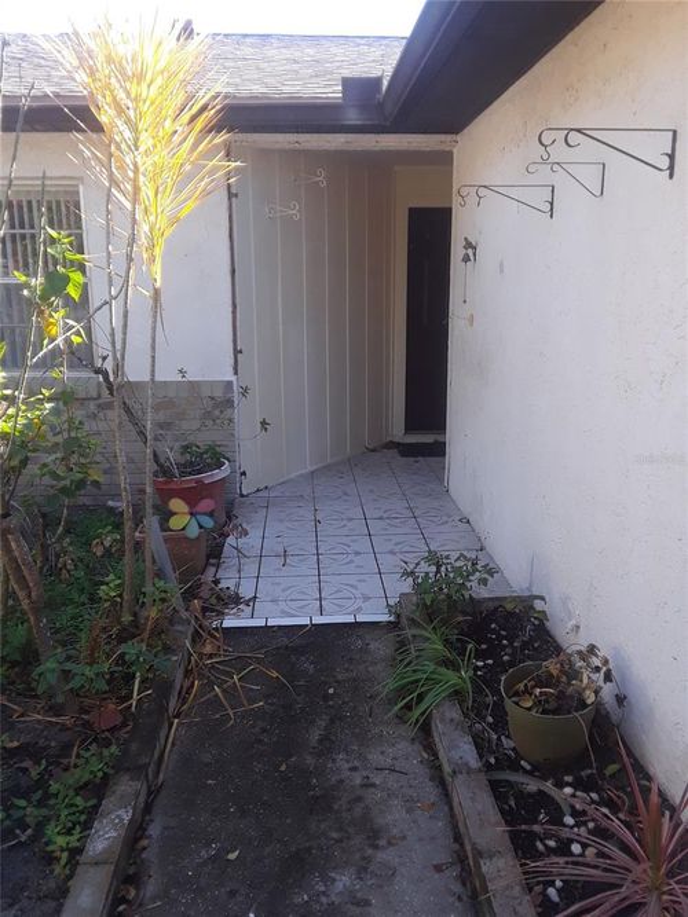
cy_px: 458
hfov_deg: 46.8
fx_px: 795
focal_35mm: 30
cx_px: 344
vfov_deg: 60.0
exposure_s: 1/206
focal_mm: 2.47
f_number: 1.9
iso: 40
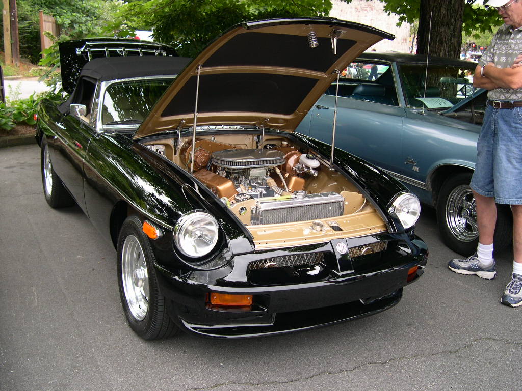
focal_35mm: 38
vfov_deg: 37.7
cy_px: 196
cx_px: 261
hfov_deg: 49.0
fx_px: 573
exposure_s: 1/181
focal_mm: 8
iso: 100
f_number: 2.8
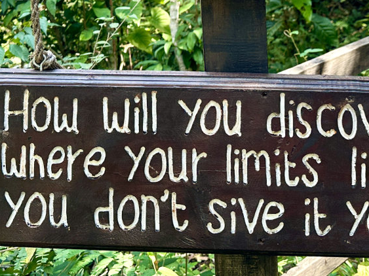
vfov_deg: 21.3
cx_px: 212
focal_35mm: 64
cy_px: -57
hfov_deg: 30.2
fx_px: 682
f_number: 1.8
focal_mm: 6.9
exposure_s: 1/121
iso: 80
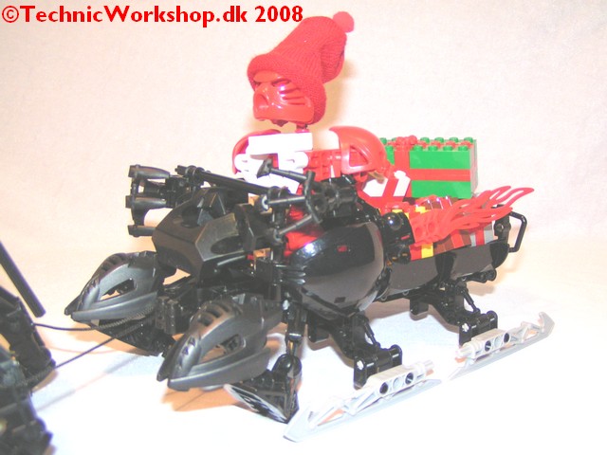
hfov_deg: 49.0
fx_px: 666
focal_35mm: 38
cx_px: 304
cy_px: 228
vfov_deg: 37.7
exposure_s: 1/40
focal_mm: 5.8
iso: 200
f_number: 2.8
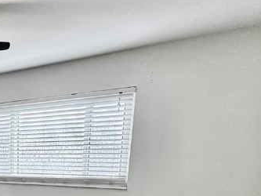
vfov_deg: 29.5
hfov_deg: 36.7
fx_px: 324
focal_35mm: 43
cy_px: 228
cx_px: -29
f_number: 2.2
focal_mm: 2.22
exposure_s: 1/120
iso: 160
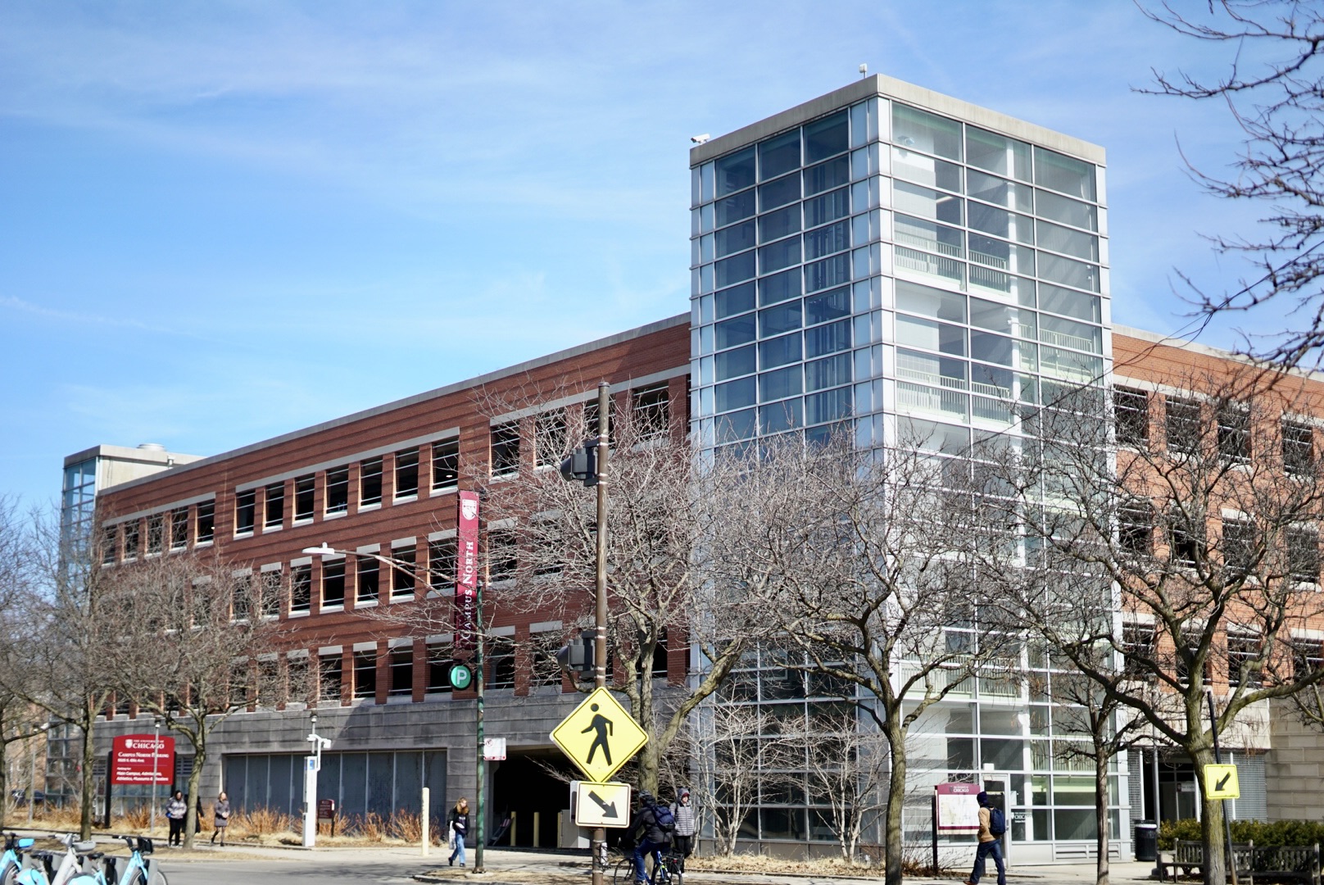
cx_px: 662
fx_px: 1840
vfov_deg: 27.0
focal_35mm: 50
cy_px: 442
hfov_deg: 39.6
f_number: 1.8
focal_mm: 50
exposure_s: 1/8000
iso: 400
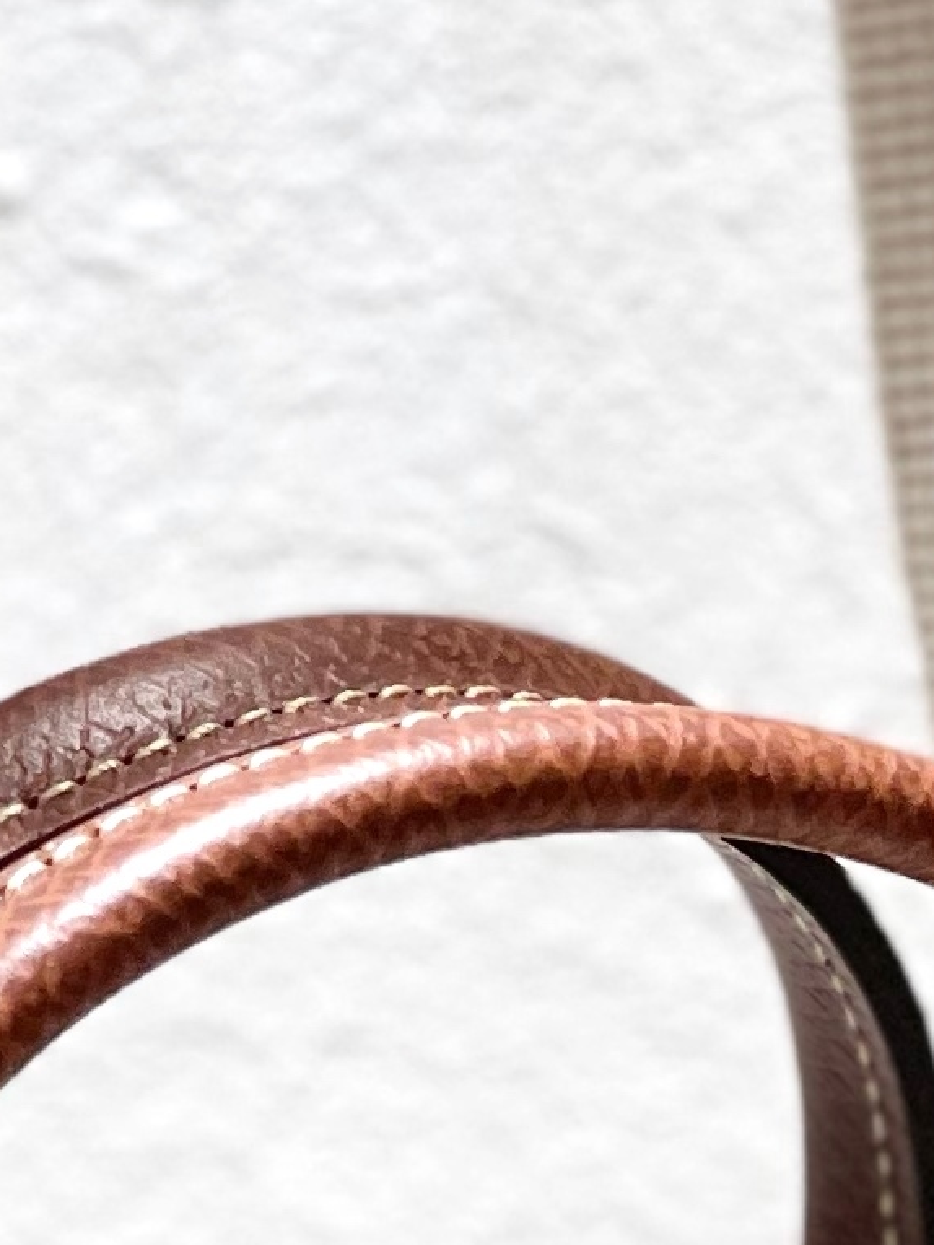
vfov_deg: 7.0
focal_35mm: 274
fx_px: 9855
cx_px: 529
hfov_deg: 5.4
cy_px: 2350
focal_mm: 6
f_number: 2
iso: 64
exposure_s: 1/100
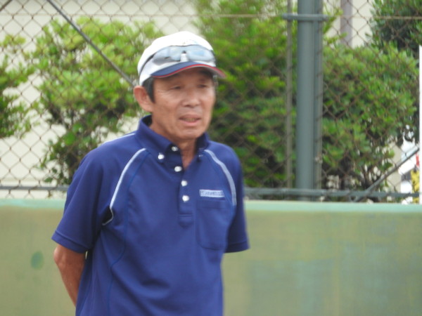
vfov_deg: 2.7
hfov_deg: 3.6
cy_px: 158
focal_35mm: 550
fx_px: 6705
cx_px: 211
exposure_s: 1/250
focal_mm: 98.5
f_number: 5.6
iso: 180
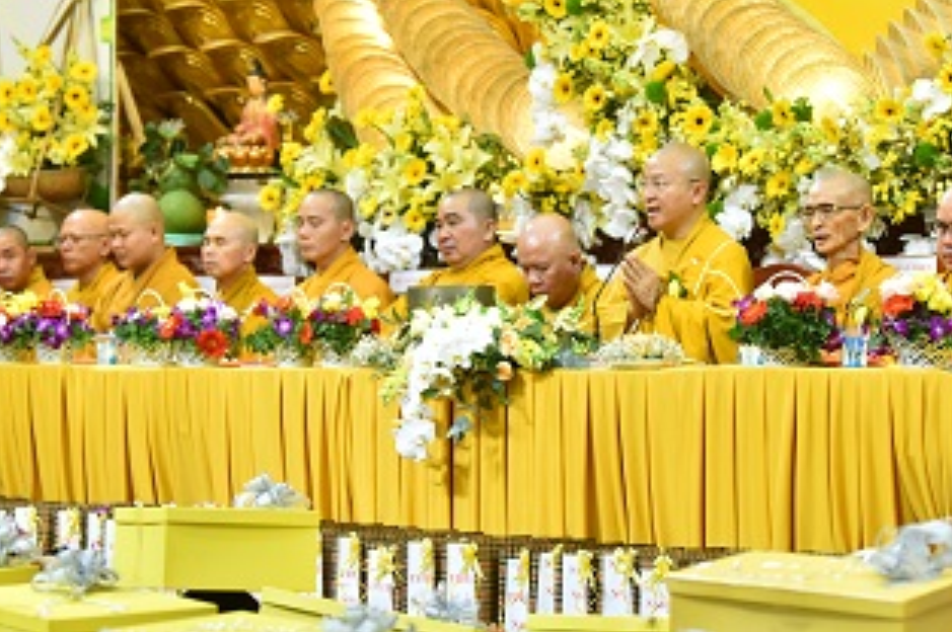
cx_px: 529
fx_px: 2959
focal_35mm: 112
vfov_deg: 12.2
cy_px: 327
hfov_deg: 18.3
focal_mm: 70
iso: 2500
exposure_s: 1/200
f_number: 2.8
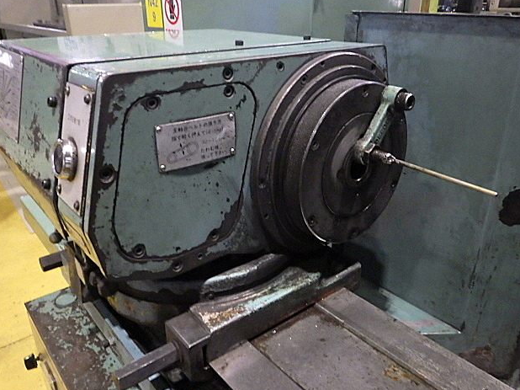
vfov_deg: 48.2
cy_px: 192
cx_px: 267
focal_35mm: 29
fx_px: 435
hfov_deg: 61.7
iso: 1600
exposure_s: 1/40
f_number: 3.5
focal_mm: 5
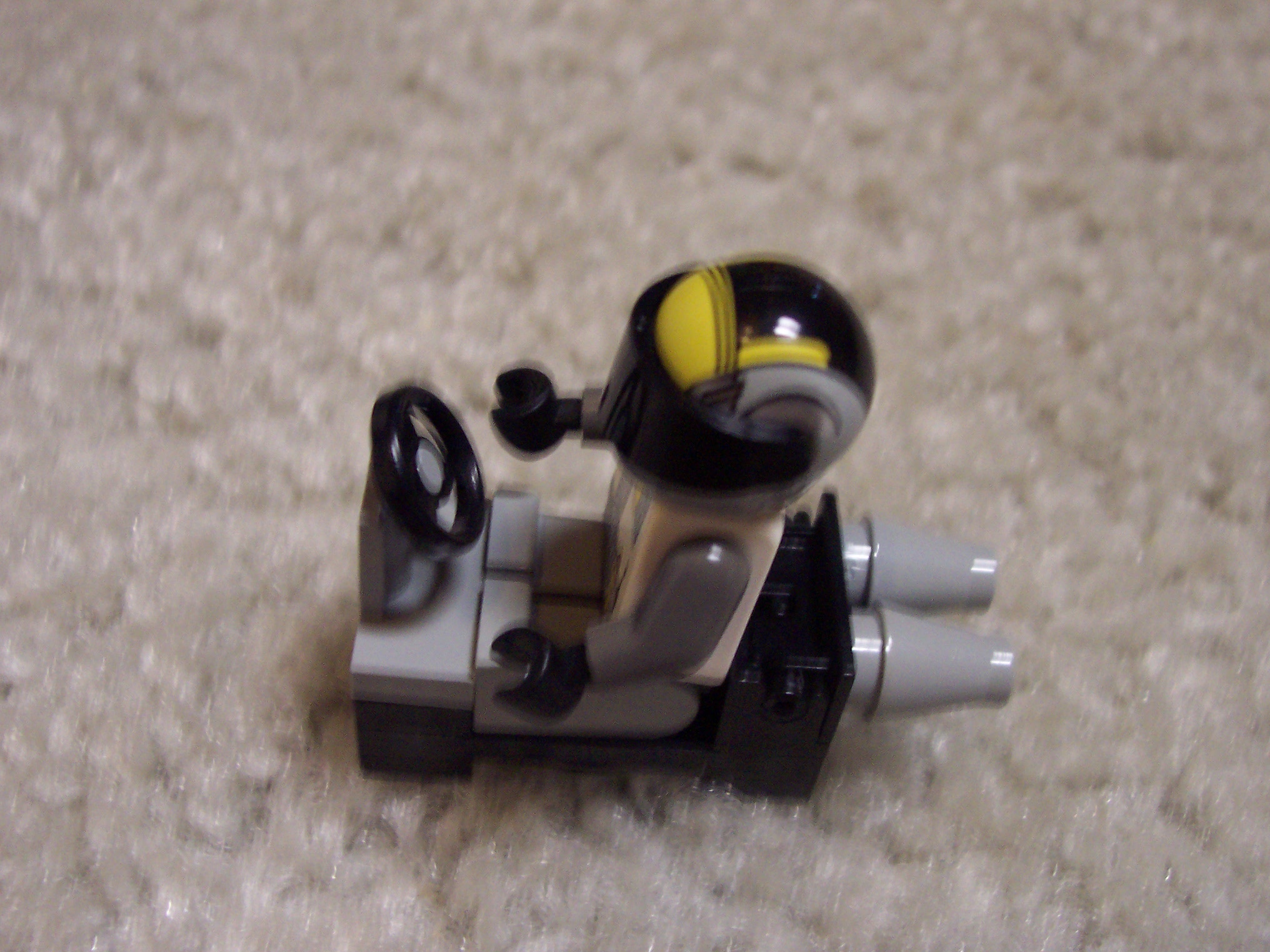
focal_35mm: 37
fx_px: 1357
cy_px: 476
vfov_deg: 38.7
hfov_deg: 50.1
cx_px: 635
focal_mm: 5.6
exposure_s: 1/8
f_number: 2.8
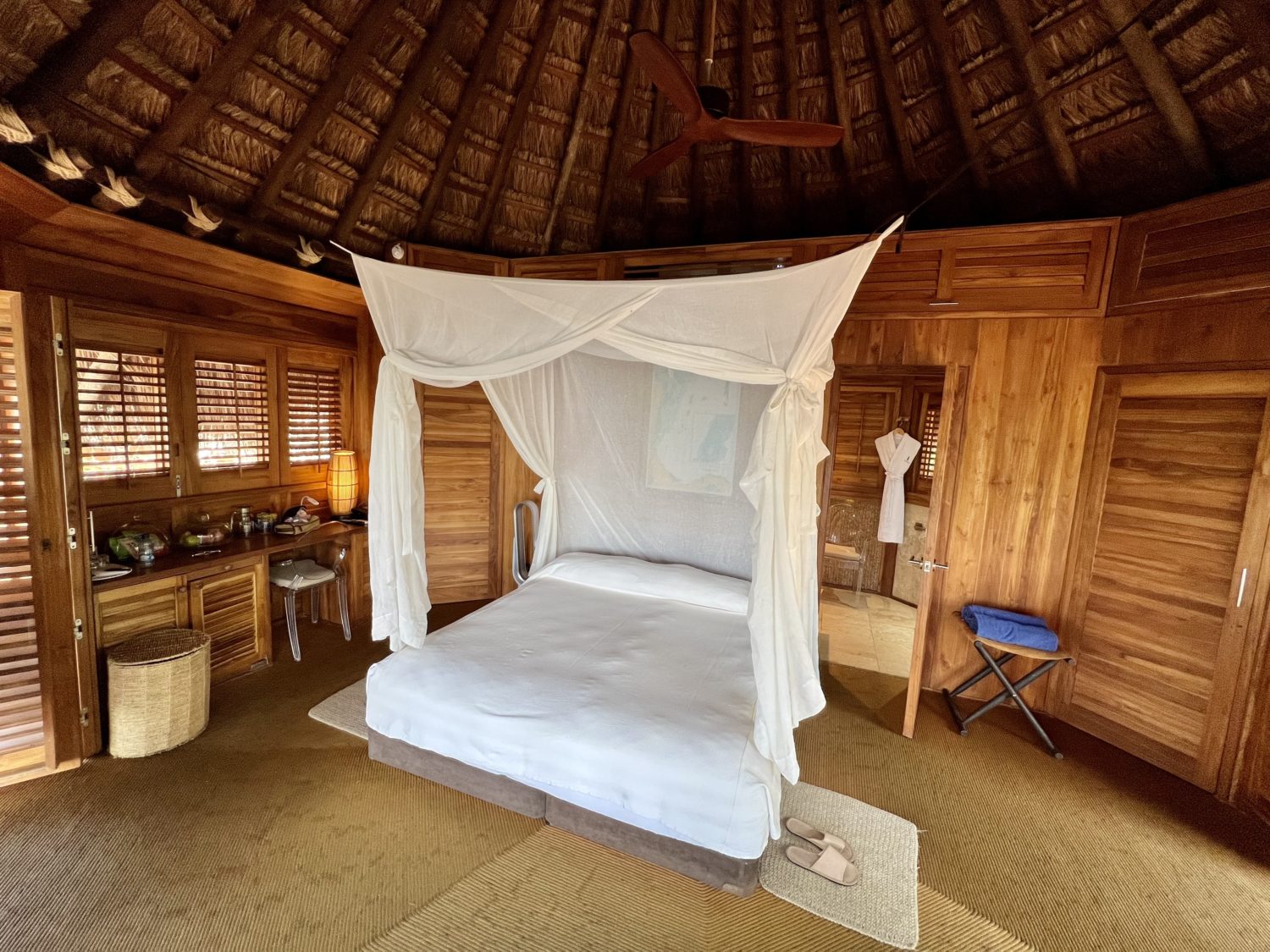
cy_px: 476
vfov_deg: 89.9
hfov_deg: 106.2
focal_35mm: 13
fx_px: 477
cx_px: 635
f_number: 1.8
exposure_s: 1/121
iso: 200
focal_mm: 1.57
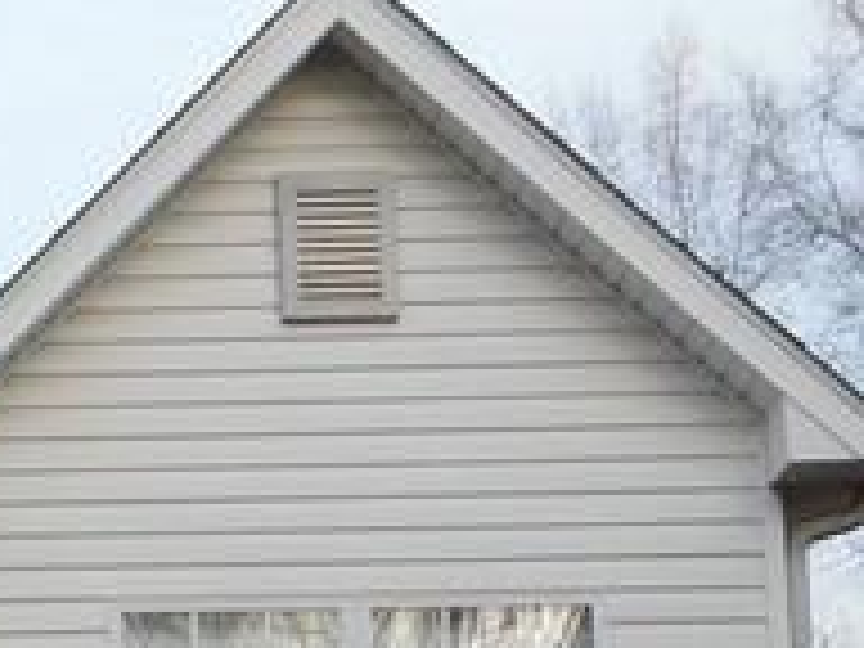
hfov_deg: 11.4
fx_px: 3994
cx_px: -711
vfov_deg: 9.0
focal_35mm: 160
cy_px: 1044
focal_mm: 5.3
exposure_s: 1/320
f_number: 3.2
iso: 125
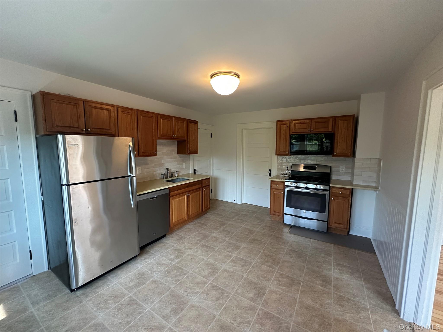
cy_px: 166
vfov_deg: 85.7
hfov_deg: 102.1
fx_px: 179
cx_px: 222
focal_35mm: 14
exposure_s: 1/120
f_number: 2.2
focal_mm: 2.22
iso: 250
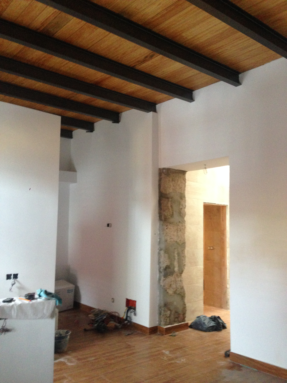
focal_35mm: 33
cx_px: 144
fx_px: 365
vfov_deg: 55.4
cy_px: 192
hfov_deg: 42.9
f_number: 2.4
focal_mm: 4.12
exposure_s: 1/20
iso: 320
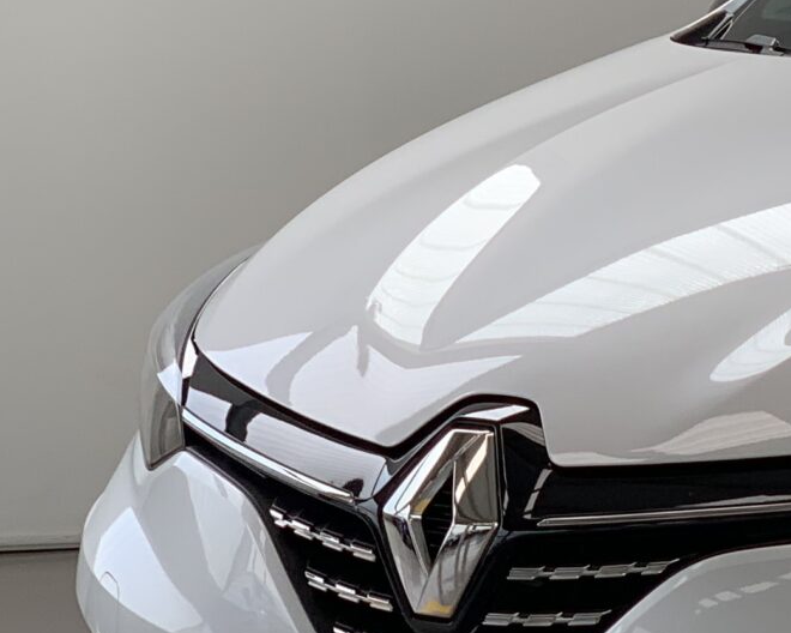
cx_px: 1399
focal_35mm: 197
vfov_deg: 7.8
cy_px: 295
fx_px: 4612
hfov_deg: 9.4
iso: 16
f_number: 2.4
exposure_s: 1/157
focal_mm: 6
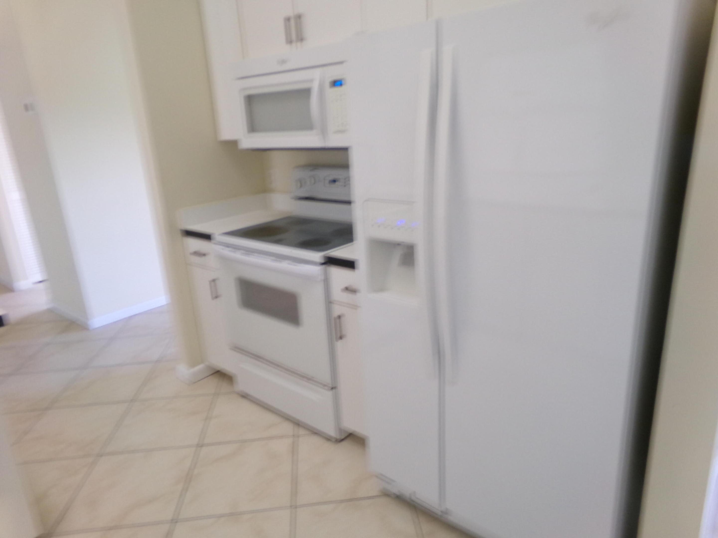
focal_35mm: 24
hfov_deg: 71.6
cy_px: 269
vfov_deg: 56.8
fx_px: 498
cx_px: 359
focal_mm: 4.3
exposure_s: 1/17
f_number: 3.7
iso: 303
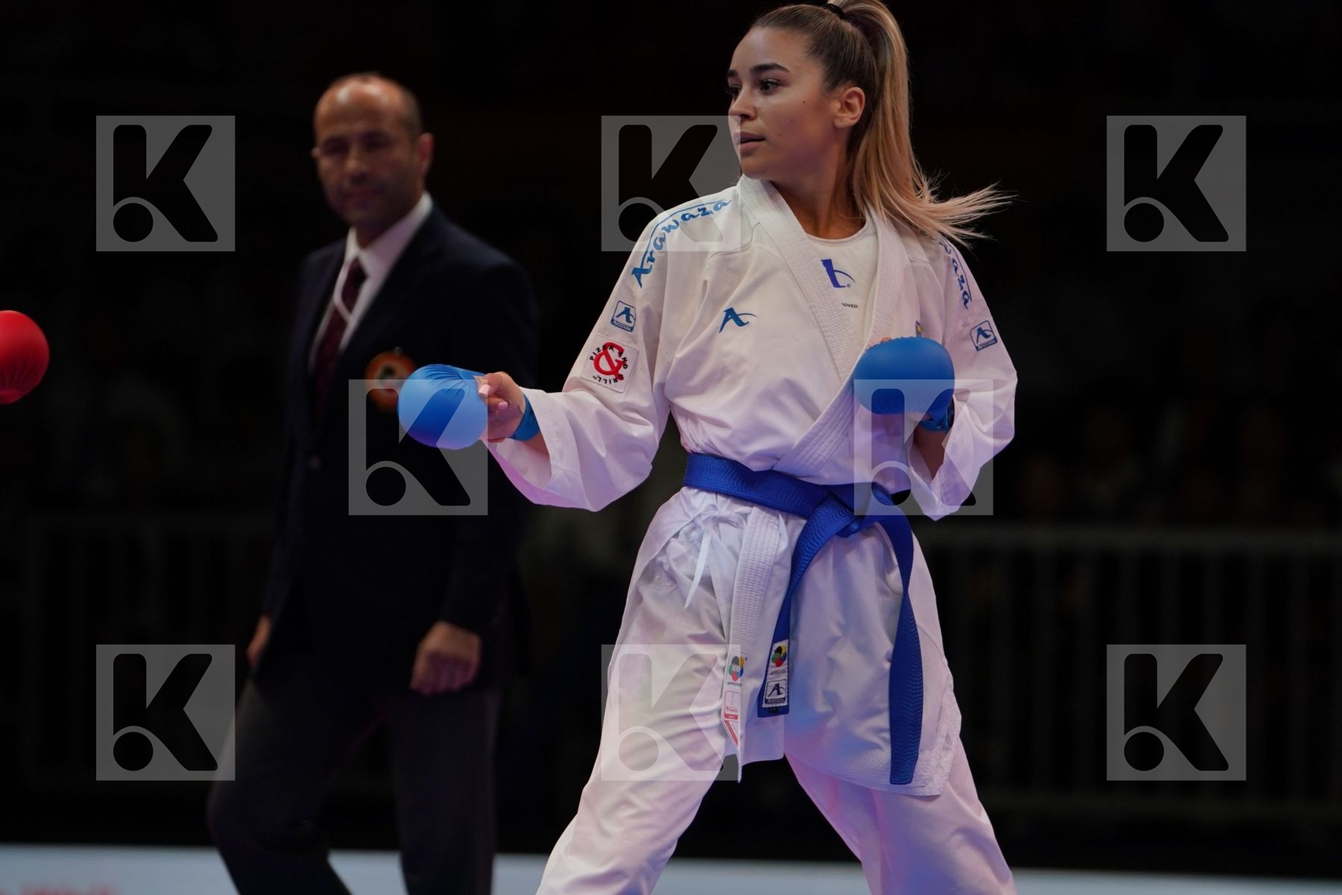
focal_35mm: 297
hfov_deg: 6.9
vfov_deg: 4.6
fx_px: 11071
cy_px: 448
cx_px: 671
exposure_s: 1/1000
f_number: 2.8
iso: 400
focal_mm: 198
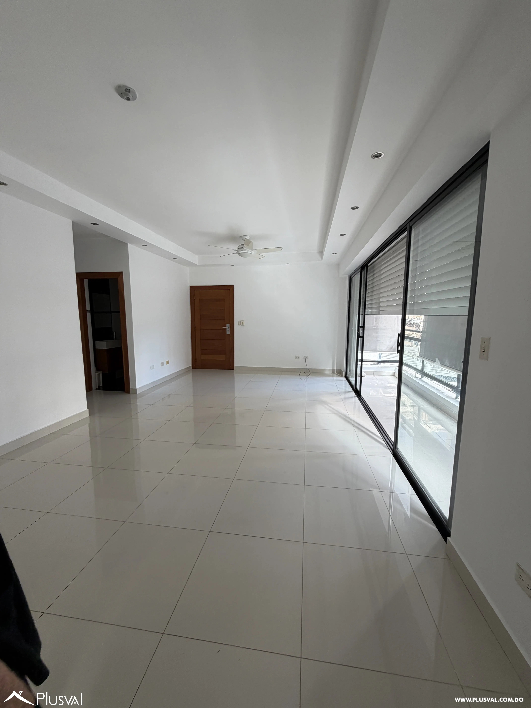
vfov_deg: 102.1
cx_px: 266
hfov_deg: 85.7
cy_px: 354
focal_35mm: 14
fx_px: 286
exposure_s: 1/121
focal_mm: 2.22
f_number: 2.2
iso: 100
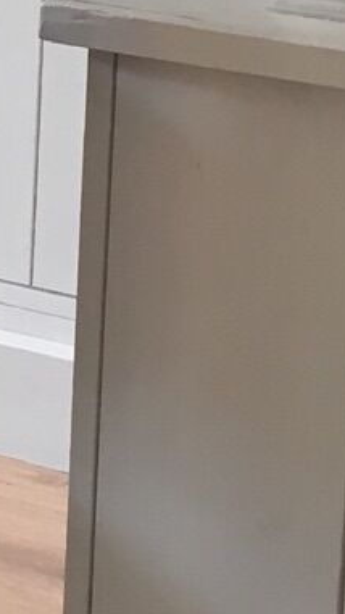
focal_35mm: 170
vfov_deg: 12.5
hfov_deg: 6.8
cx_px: -432
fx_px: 2768
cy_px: -31
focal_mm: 4.15
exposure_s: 1/33
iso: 50
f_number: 2.2
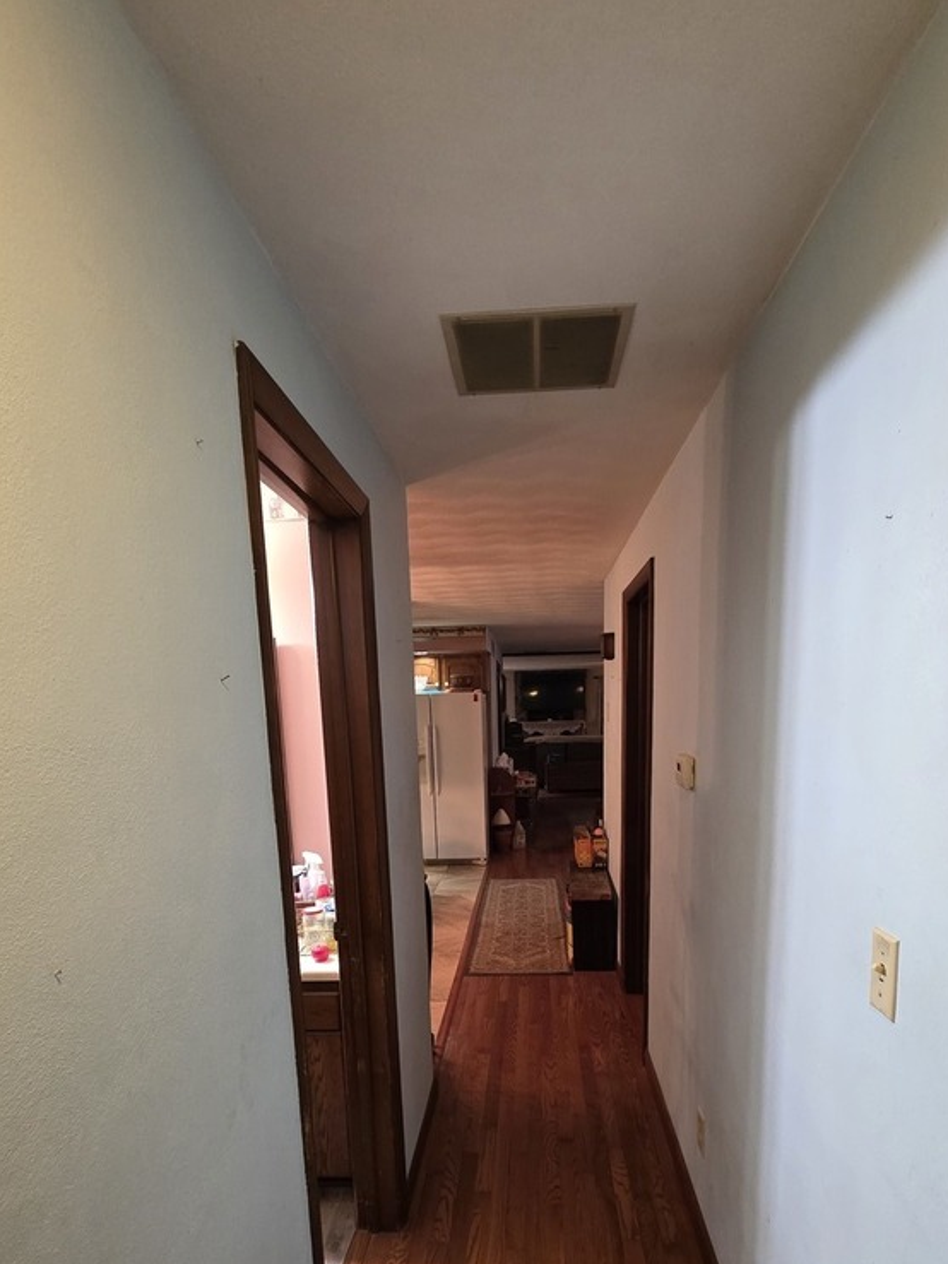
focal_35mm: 19
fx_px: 694
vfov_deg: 81.9
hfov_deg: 68.6
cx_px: 500
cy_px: 838
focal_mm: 2.2
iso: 500
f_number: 1.9
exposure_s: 1/60
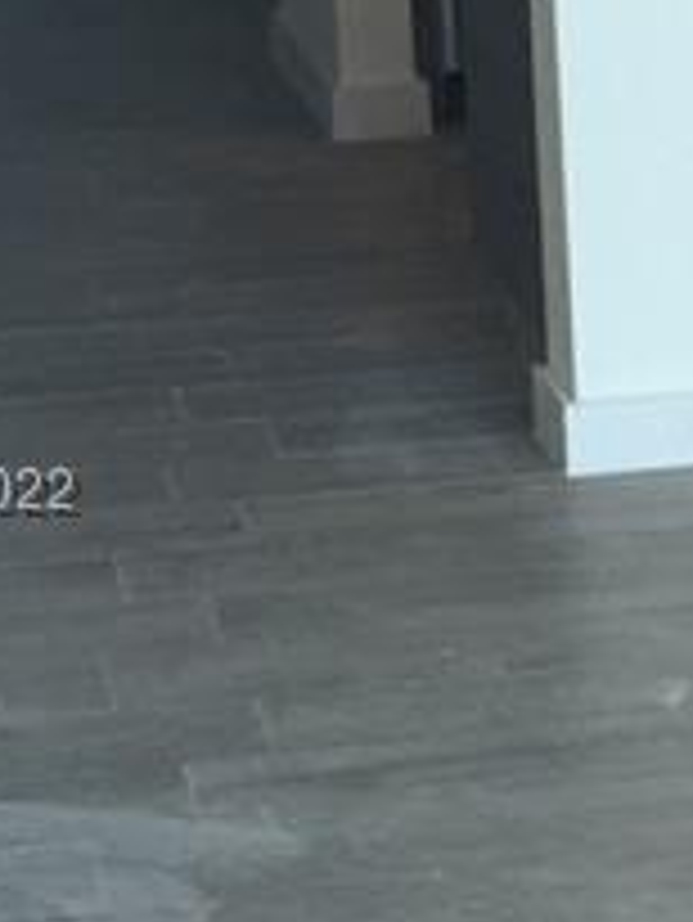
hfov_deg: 8.4
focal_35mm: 170
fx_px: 4533
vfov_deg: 11.6
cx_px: 1278
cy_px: 495
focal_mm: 4.15
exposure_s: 1/60
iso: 40
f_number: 2.2
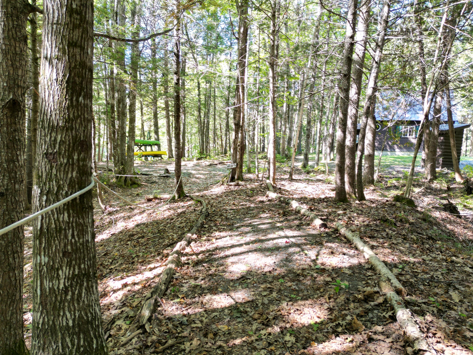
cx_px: 235
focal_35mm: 25
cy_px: 180
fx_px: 342
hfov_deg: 69.4
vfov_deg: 54.9
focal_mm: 6.72
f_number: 1.7
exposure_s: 1/50
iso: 100
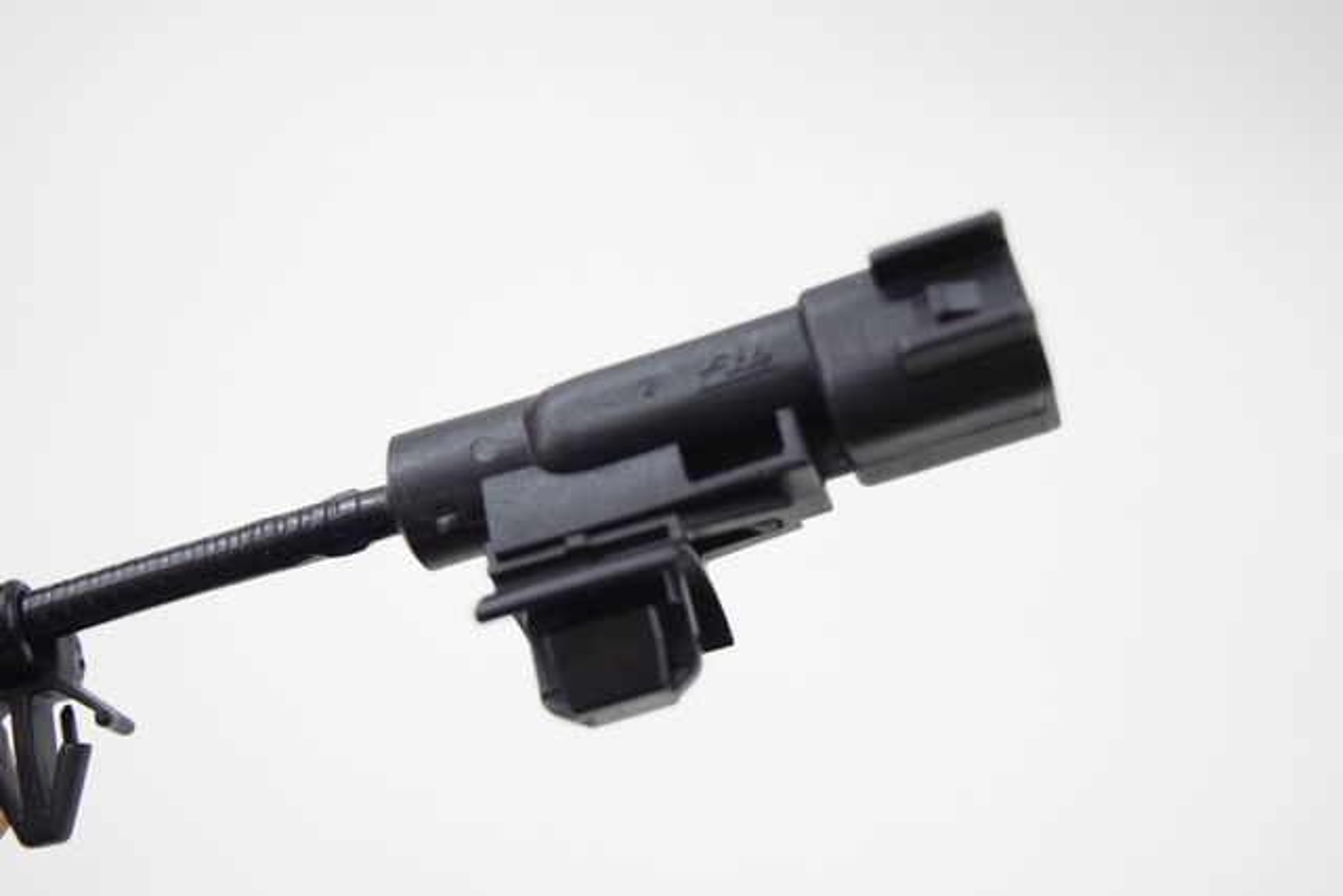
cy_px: 448
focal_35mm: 57
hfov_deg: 35.0
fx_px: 2127
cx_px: 672
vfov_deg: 23.8
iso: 1400
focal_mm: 38
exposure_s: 1/60
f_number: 4.8
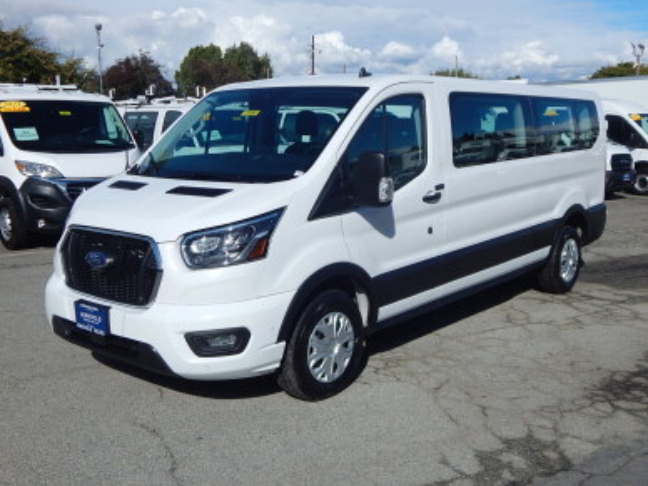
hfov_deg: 49.0
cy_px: 243
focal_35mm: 38
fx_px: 711
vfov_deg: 37.7
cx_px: 324
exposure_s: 1/1250
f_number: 6.9
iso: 125
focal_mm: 6.8
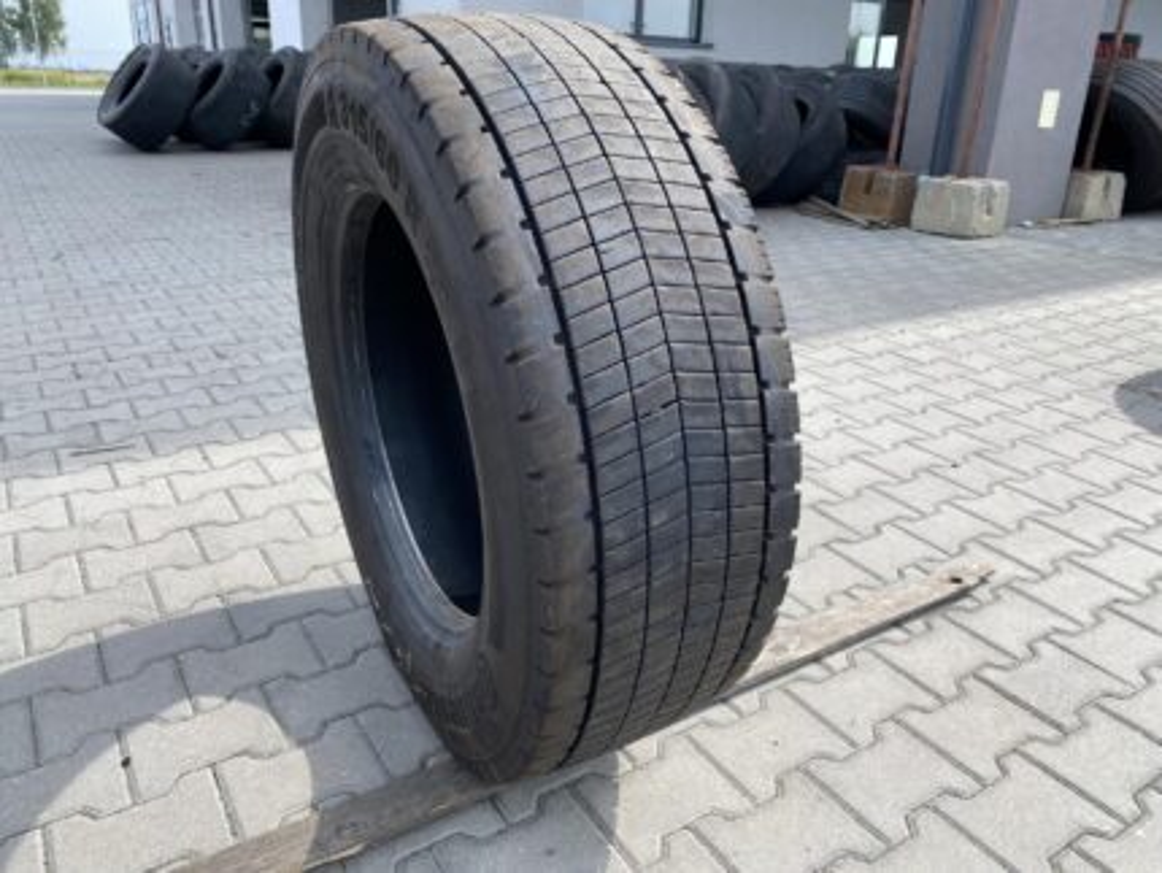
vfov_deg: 53.1
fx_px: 873
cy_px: 436
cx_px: 581
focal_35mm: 26
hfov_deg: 67.3
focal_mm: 4.25
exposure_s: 1/990
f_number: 1.8
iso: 32
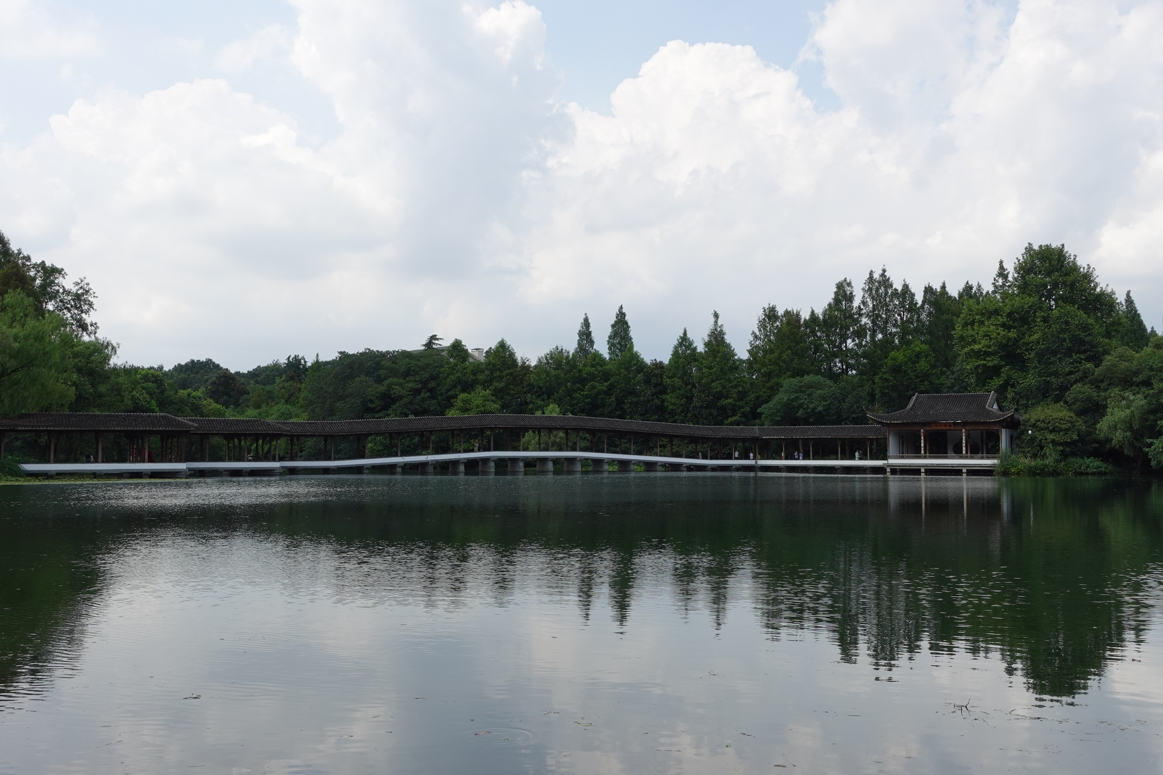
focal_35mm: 34
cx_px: 582
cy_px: 388
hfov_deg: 55.8
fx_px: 1098
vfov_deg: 38.9
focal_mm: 13.24
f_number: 5.6
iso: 125
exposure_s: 1/500
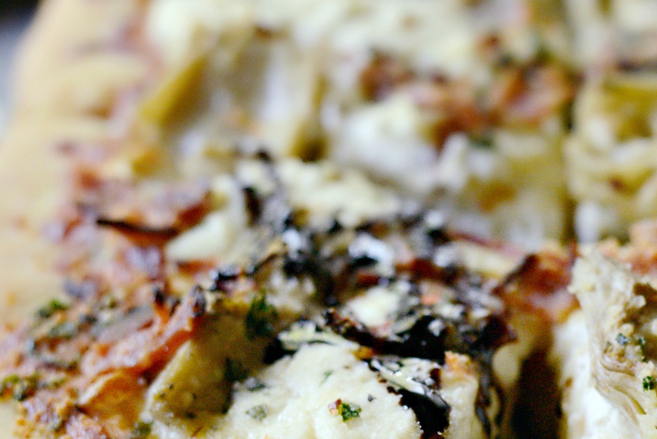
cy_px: 338
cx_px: 588
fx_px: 2447
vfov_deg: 10.2
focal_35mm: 134
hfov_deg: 15.1
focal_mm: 50
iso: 3200
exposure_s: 1/1000
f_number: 3.5
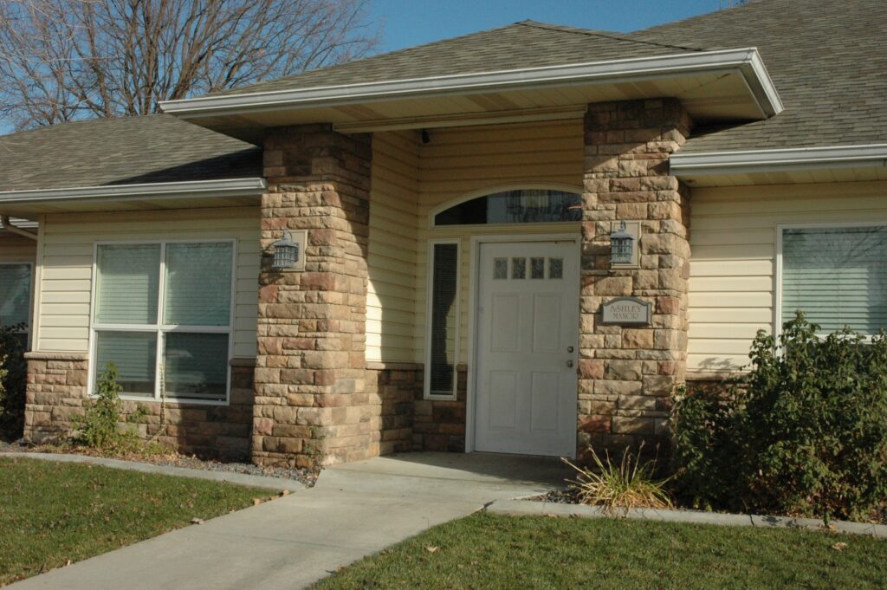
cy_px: 295
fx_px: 1071
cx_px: 444
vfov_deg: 30.8
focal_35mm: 44
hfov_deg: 45.0
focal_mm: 29
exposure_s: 1/640
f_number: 13
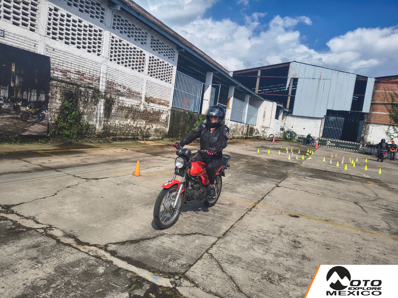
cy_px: 149
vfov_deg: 58.9
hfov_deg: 73.9
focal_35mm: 23
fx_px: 264
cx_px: 199
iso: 102
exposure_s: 1/2332
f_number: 1.8
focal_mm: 5.56
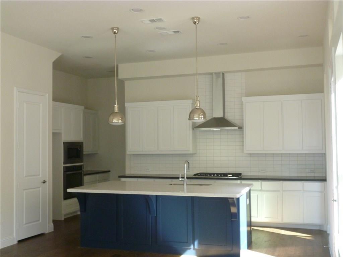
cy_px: 128
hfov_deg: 45.8
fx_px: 406
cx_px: 172
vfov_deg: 35.1
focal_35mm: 41
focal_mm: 7.3
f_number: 3.7
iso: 320
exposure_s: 1/60
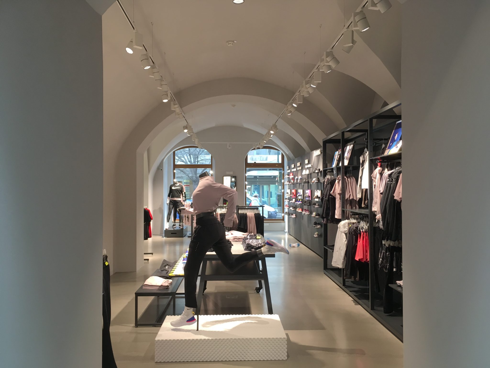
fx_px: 411
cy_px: 184
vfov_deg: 48.2
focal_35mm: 29
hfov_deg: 61.7
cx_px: 245
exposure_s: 1/33
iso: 32
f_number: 2.2
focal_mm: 4.15
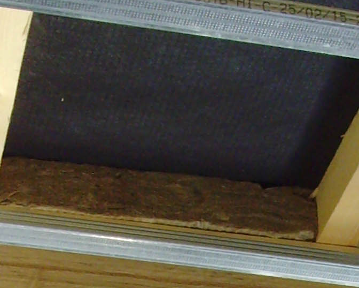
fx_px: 1849
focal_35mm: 174
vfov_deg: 8.7
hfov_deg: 11.1
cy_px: 436
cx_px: 137
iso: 200
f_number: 3.5
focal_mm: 6.6
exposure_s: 1/10
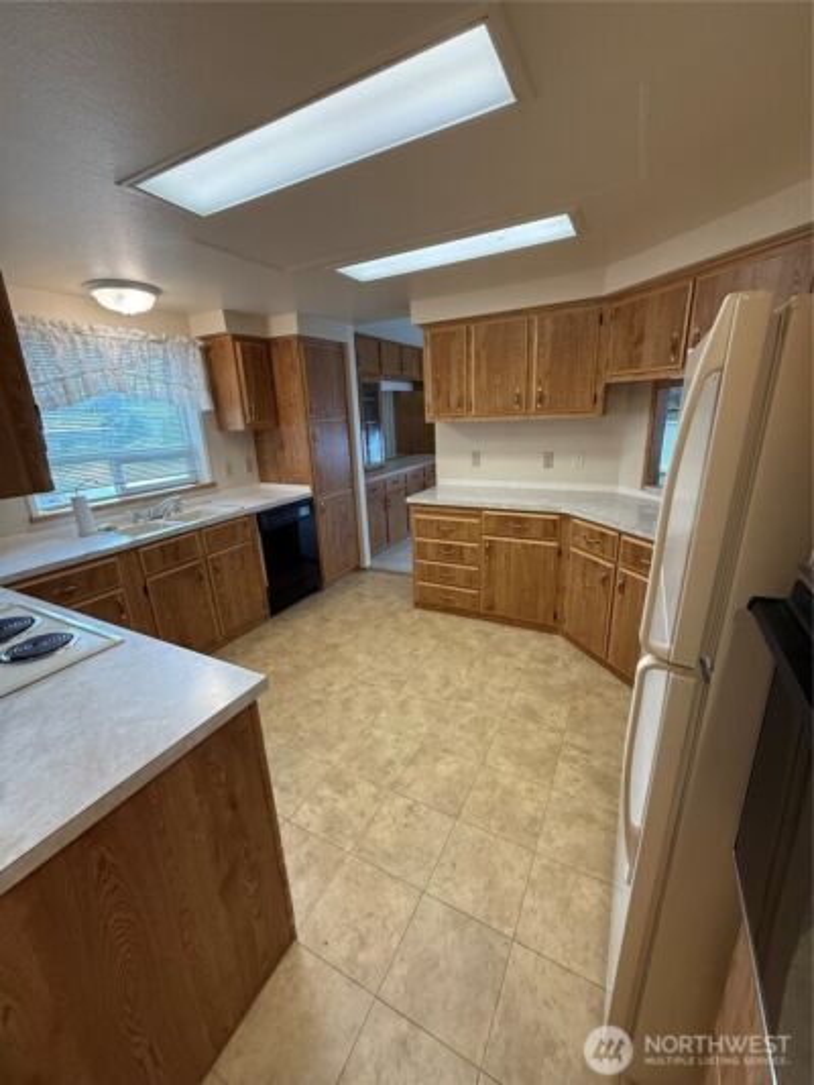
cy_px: 542
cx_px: 407
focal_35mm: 14
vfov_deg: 102.1
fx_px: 439
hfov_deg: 85.7
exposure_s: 1/120
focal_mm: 2.22
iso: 400
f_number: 2.2
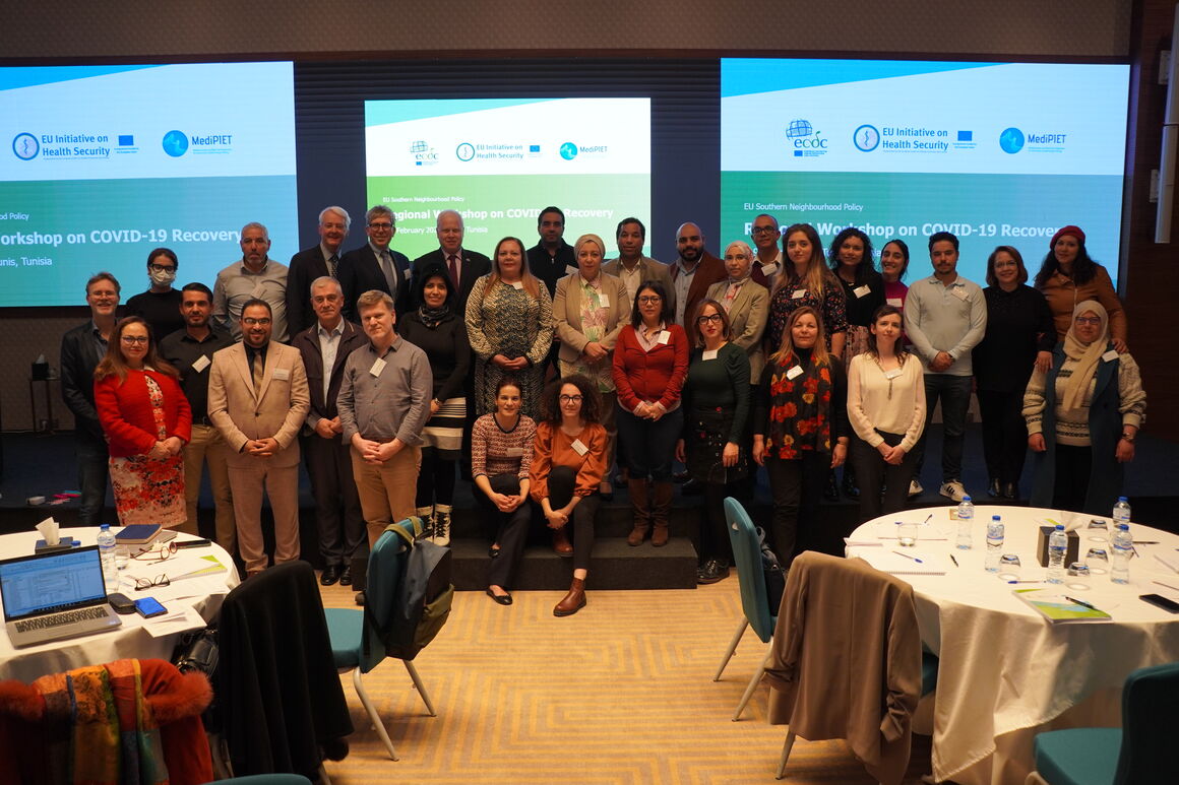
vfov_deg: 43.6
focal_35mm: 30
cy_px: 392
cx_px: 590
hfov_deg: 61.9
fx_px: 982
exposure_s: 1/160
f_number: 4
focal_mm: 20
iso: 640
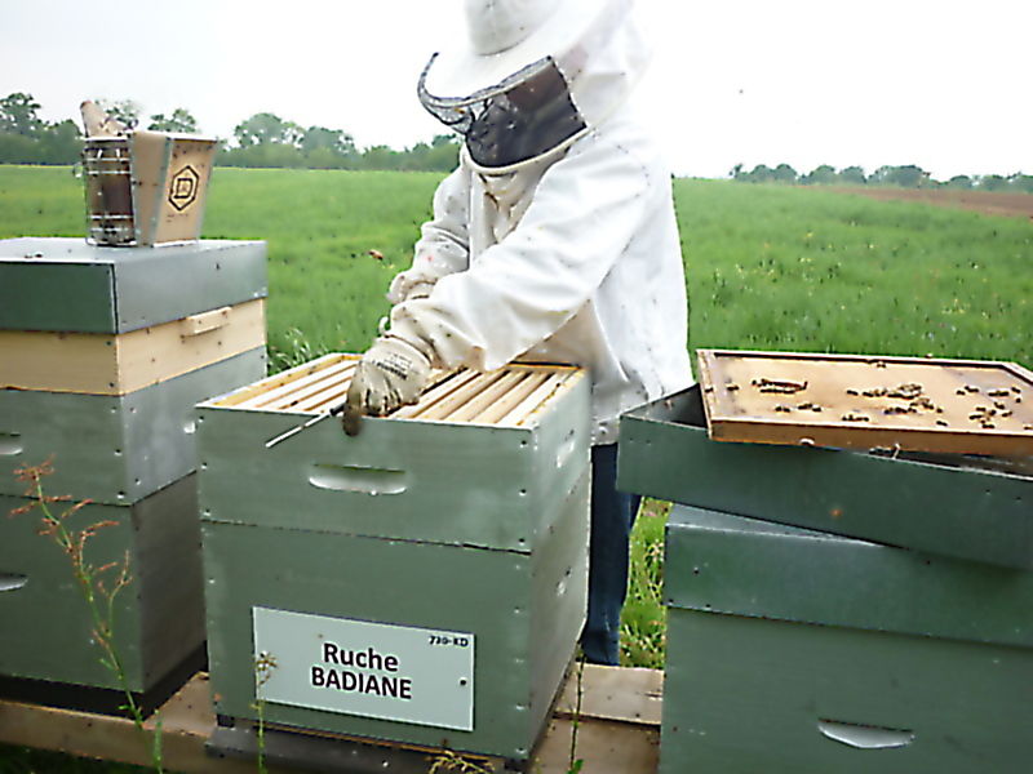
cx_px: 516
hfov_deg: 55.4
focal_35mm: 33
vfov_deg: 42.9
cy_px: 387
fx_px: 985
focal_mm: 5.5
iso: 80
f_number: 2.8
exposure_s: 1/200
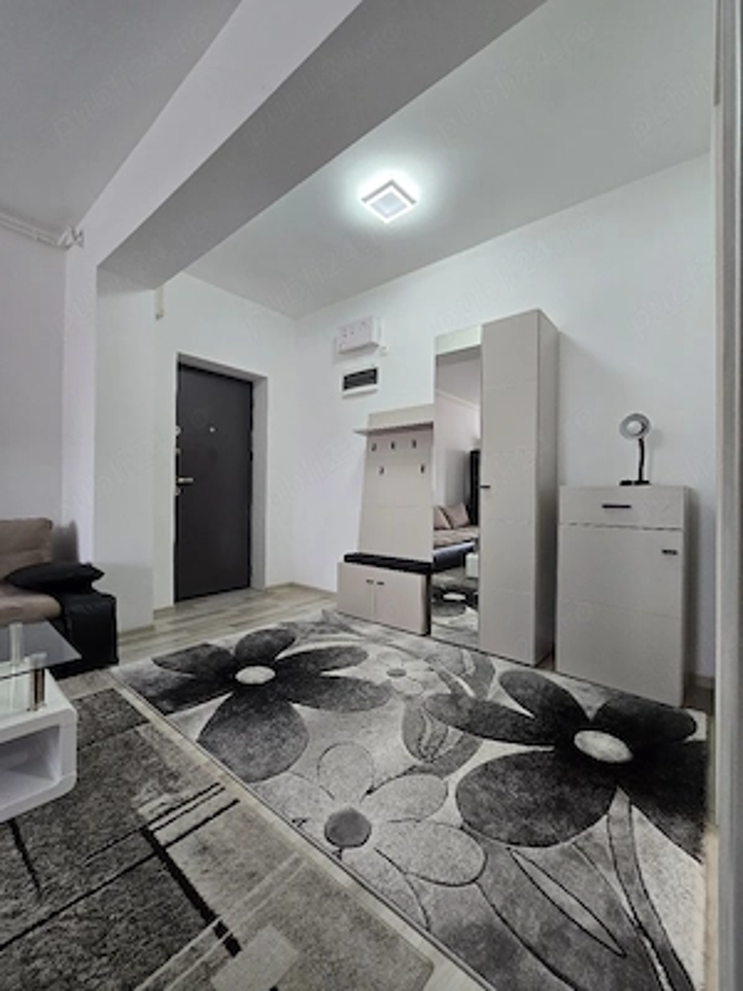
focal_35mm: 13
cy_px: 496
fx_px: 372
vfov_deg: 106.2
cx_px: 372
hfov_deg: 89.9
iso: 250
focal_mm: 2.2
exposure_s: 1/101
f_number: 2.2
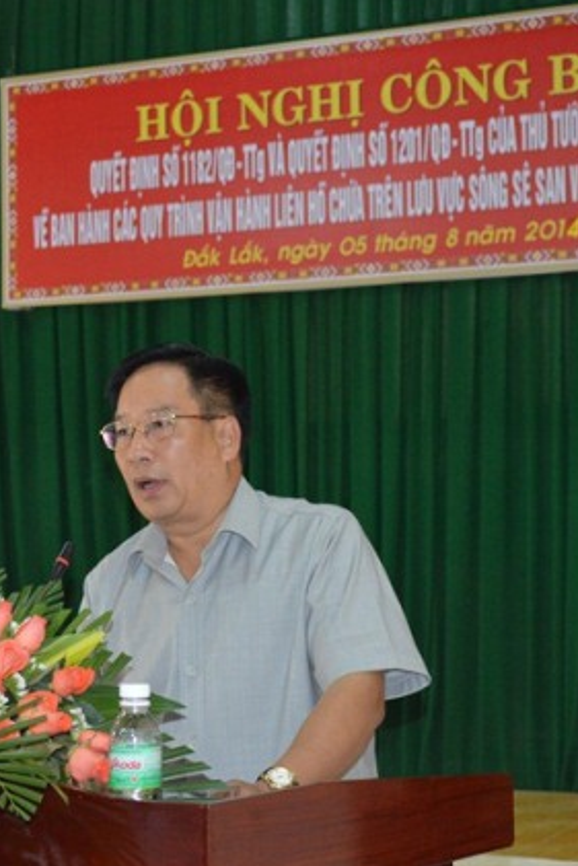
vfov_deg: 24.8
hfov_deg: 16.6
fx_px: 1973
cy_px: 434
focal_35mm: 82
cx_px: 226
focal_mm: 36
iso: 1600
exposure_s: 1/60
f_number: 5
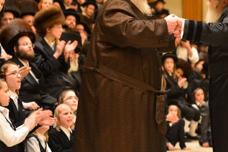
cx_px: 152
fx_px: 734
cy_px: 80
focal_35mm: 116
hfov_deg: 17.6
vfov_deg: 11.8
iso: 800
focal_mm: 50
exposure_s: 1/60
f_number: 2.5
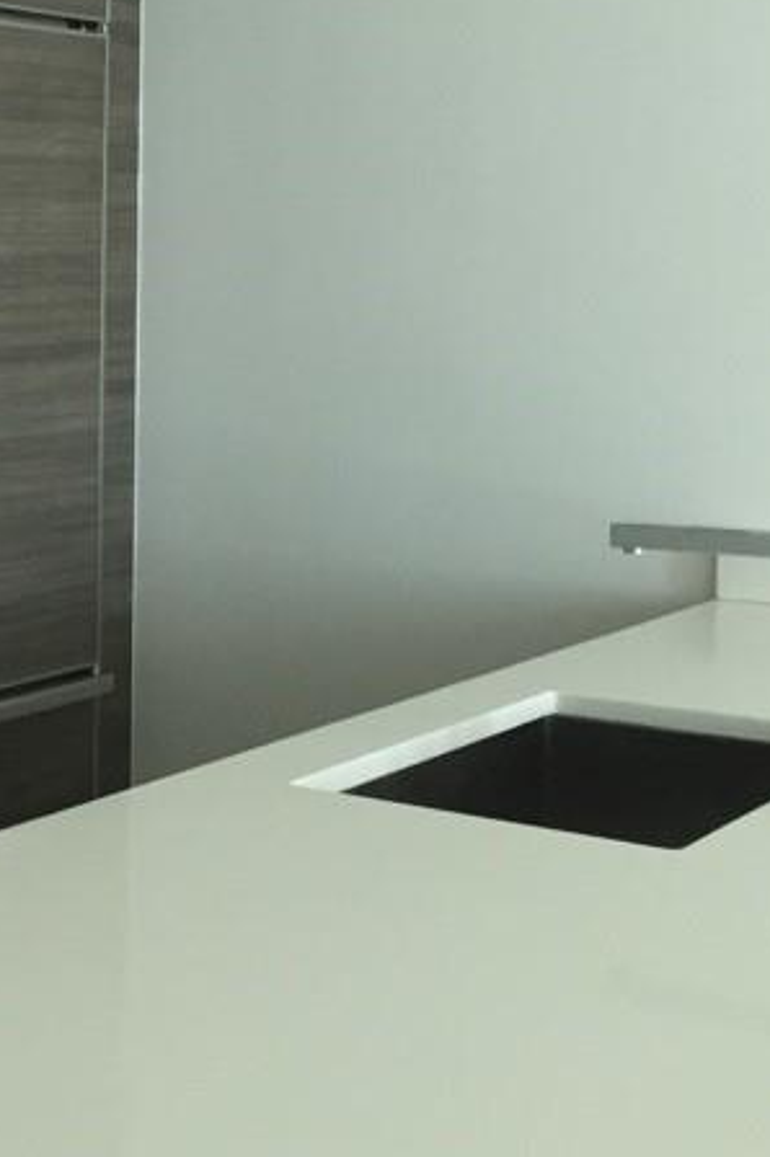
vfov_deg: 29.2
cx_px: -227
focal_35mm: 69
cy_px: 457
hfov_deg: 18.4
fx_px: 2217
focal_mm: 4.15
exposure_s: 1/30
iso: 80
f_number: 2.2
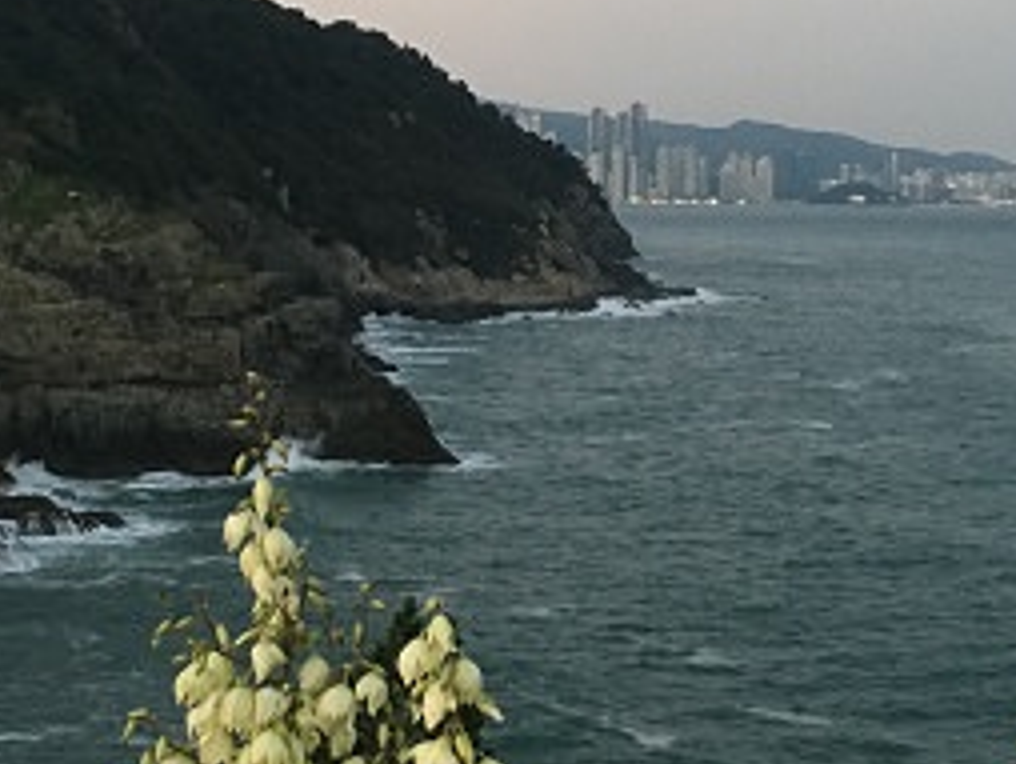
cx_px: 480
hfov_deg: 26.6
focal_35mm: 73
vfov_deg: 20.0
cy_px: 192
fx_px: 2145
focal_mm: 4.15
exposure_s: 1/24
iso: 200
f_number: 2.2
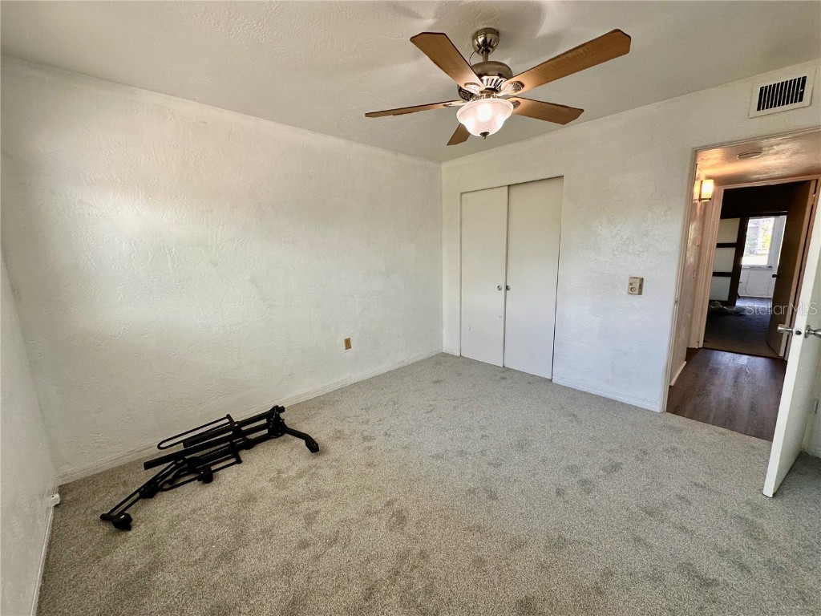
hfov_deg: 102.1
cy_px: 308
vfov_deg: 85.7
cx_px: 410
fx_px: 332
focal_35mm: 14
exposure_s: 1/120
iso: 125
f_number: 2.2
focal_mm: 2.22
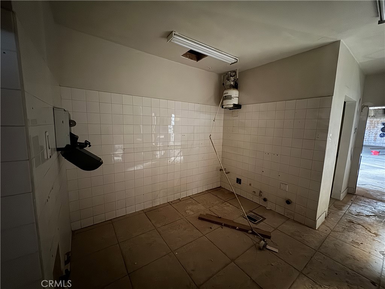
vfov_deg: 85.7
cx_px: 192
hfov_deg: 102.1
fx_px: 156
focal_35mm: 14
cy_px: 144
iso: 1000
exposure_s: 1/13
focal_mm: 2.22
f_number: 2.2
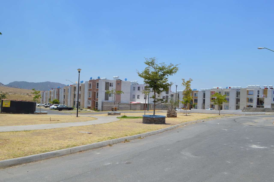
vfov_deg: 47.8
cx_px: 137
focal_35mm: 27
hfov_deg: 67.4
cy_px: 91
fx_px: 205
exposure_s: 1/320
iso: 100
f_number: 9
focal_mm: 18
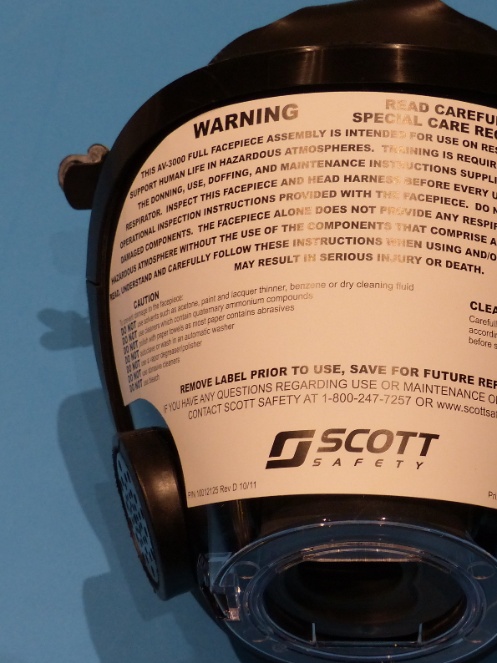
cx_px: 378
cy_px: 337
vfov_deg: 24.7
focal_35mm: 79
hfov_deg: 18.5
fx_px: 1513
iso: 250
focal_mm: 8.7
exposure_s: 1/60
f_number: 2.8
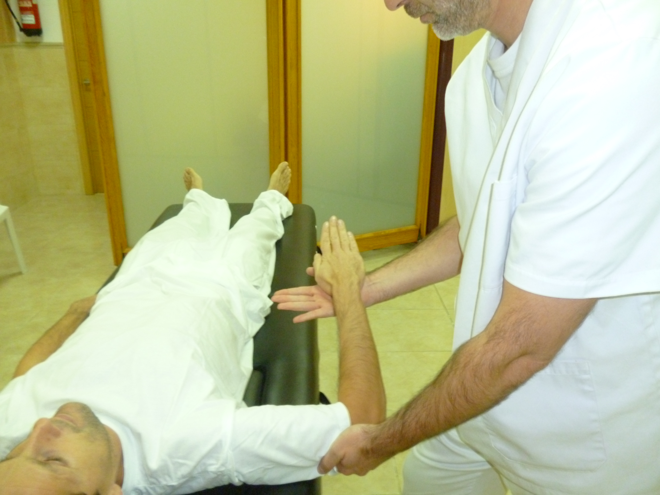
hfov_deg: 63.4
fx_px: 534
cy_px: 248
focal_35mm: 28
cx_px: 330
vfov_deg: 49.7
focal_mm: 5
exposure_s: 1/20
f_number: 3.1
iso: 400
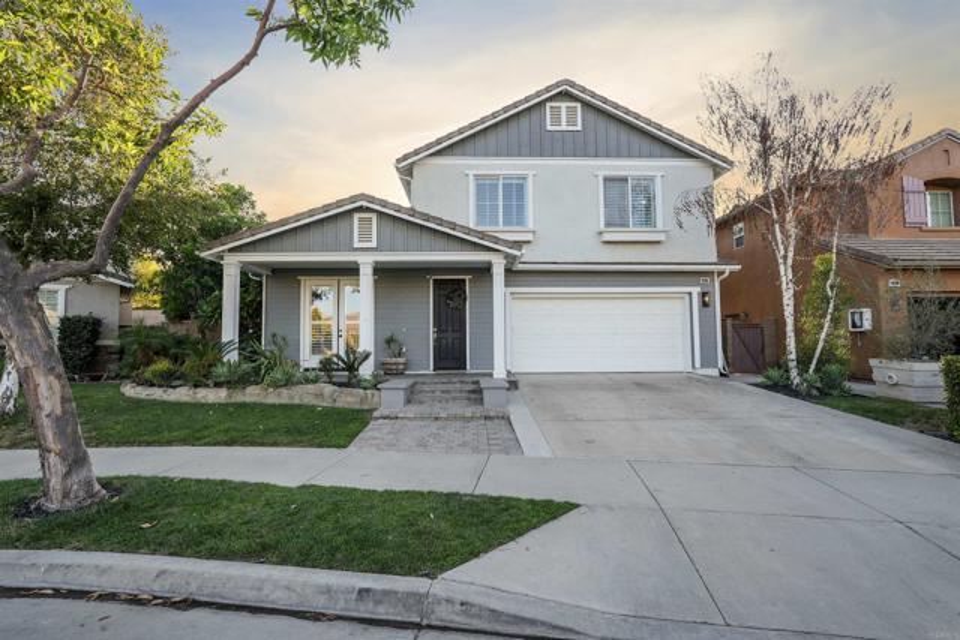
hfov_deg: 96.7
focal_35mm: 16
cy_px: 320
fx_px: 427
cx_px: 480
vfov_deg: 73.8
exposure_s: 1/125
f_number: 6.3
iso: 160
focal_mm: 16
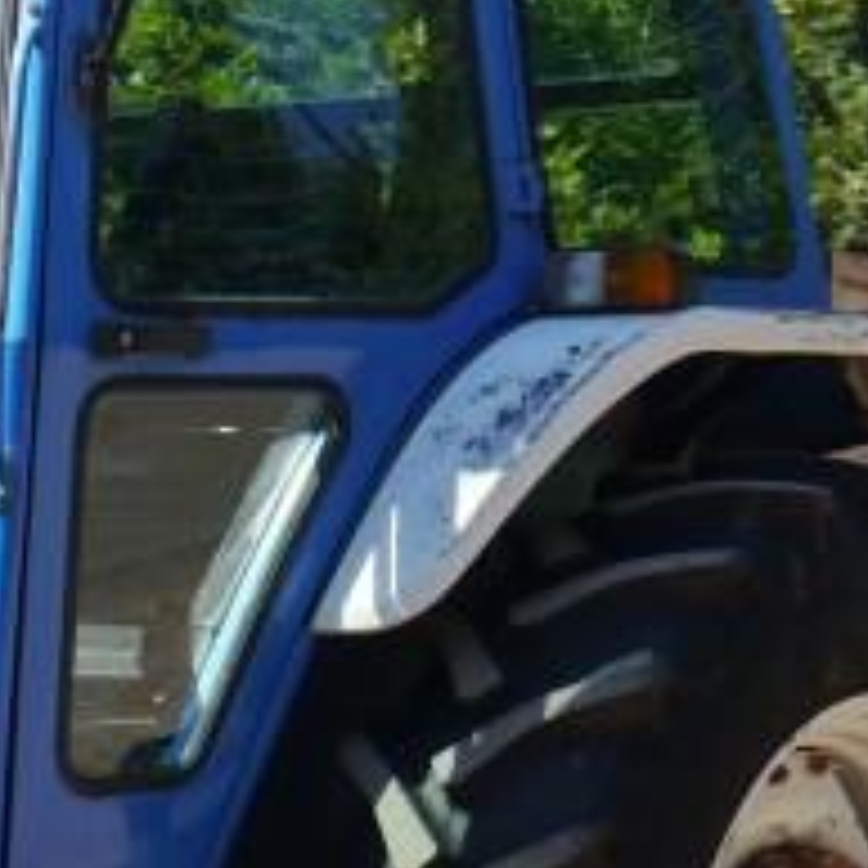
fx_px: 4255
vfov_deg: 11.6
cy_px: 733
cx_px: -607
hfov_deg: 11.0
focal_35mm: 150
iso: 160
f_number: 5.6
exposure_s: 1/250
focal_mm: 16
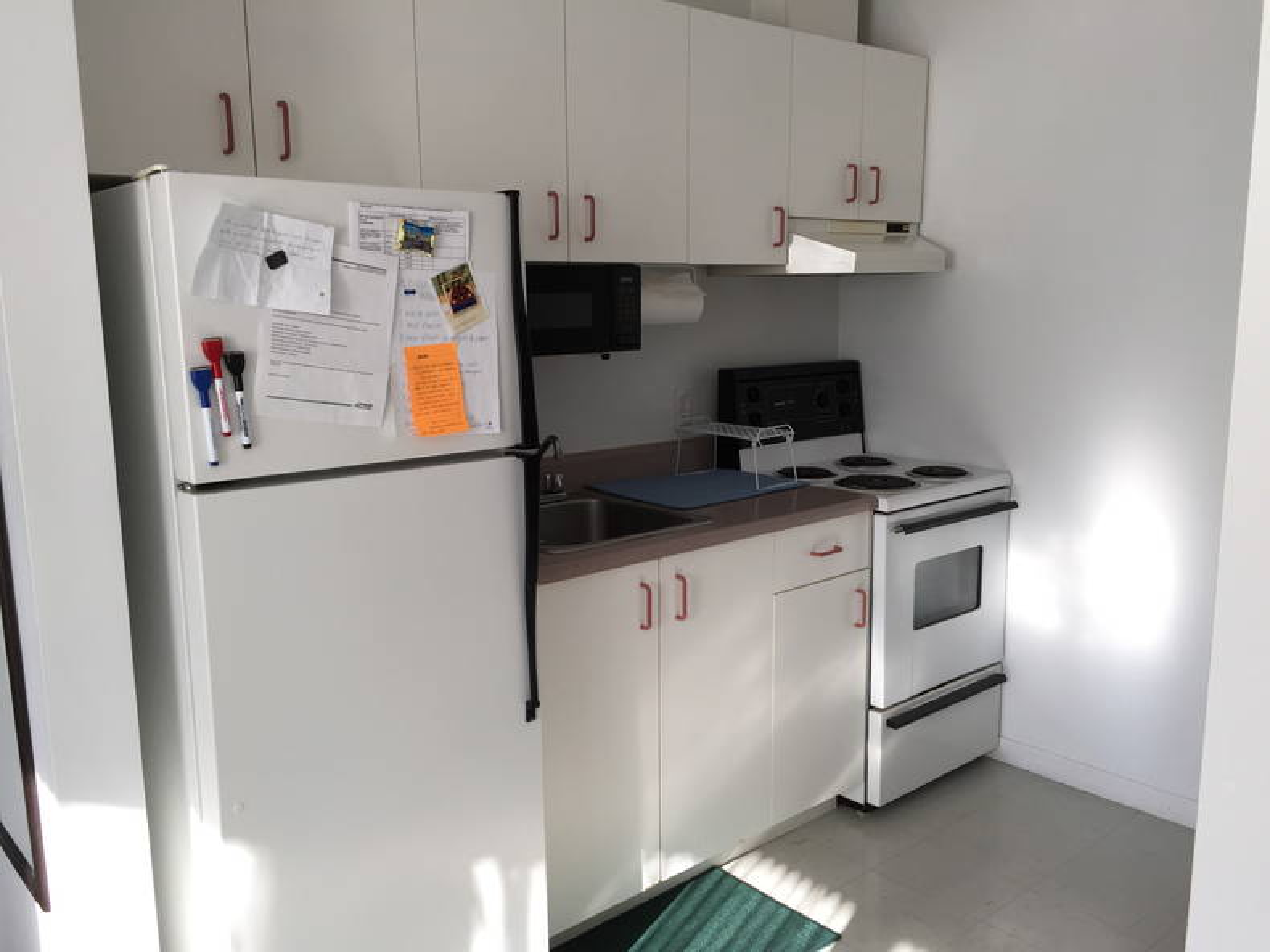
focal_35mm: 29
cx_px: 635
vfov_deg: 48.2
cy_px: 476
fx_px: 1064
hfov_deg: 61.7
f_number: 2.2
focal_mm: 4.15
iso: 32
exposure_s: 1/60
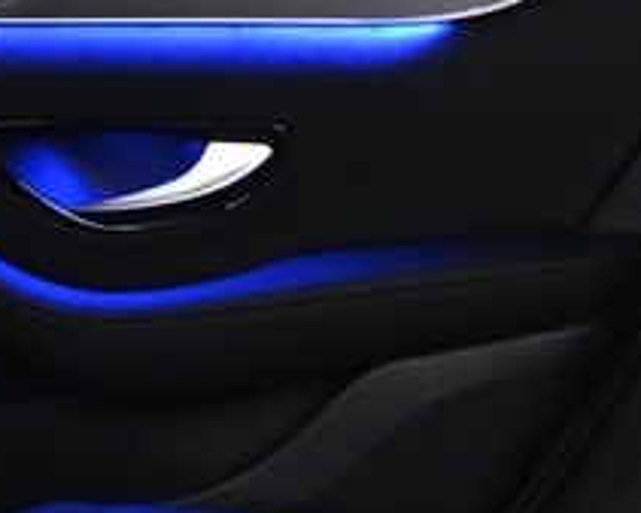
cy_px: 294
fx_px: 3284
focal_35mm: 173
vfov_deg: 8.9
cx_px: -255
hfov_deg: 10.8
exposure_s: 1/13
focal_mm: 16
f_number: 3.5
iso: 1600
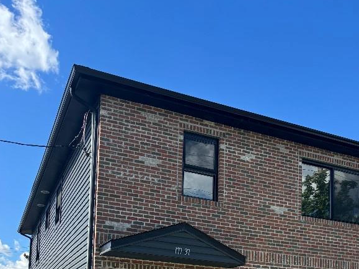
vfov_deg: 28.6
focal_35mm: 46
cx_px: 234
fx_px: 477
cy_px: 295
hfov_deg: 40.8
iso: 50
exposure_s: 1/1399
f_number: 1.6
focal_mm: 5.96
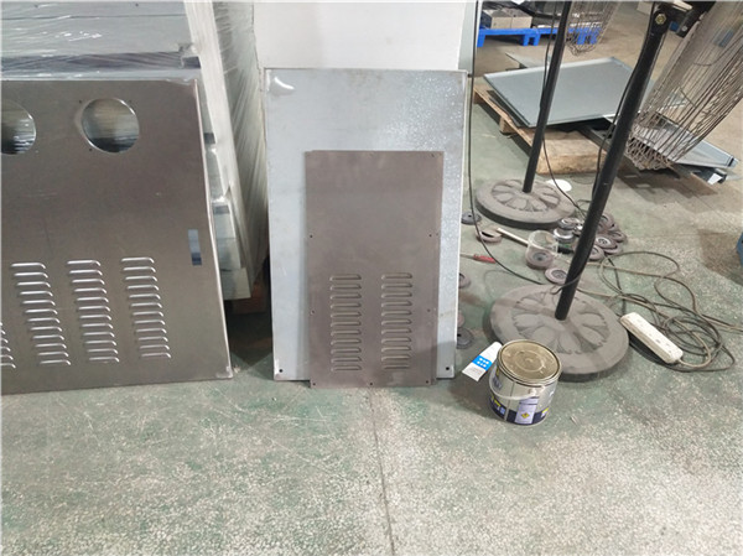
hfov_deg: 60.0
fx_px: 643
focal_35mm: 30
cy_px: 278
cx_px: 372
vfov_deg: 46.7
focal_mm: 3.95
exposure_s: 1/33.3
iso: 357
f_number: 1.8
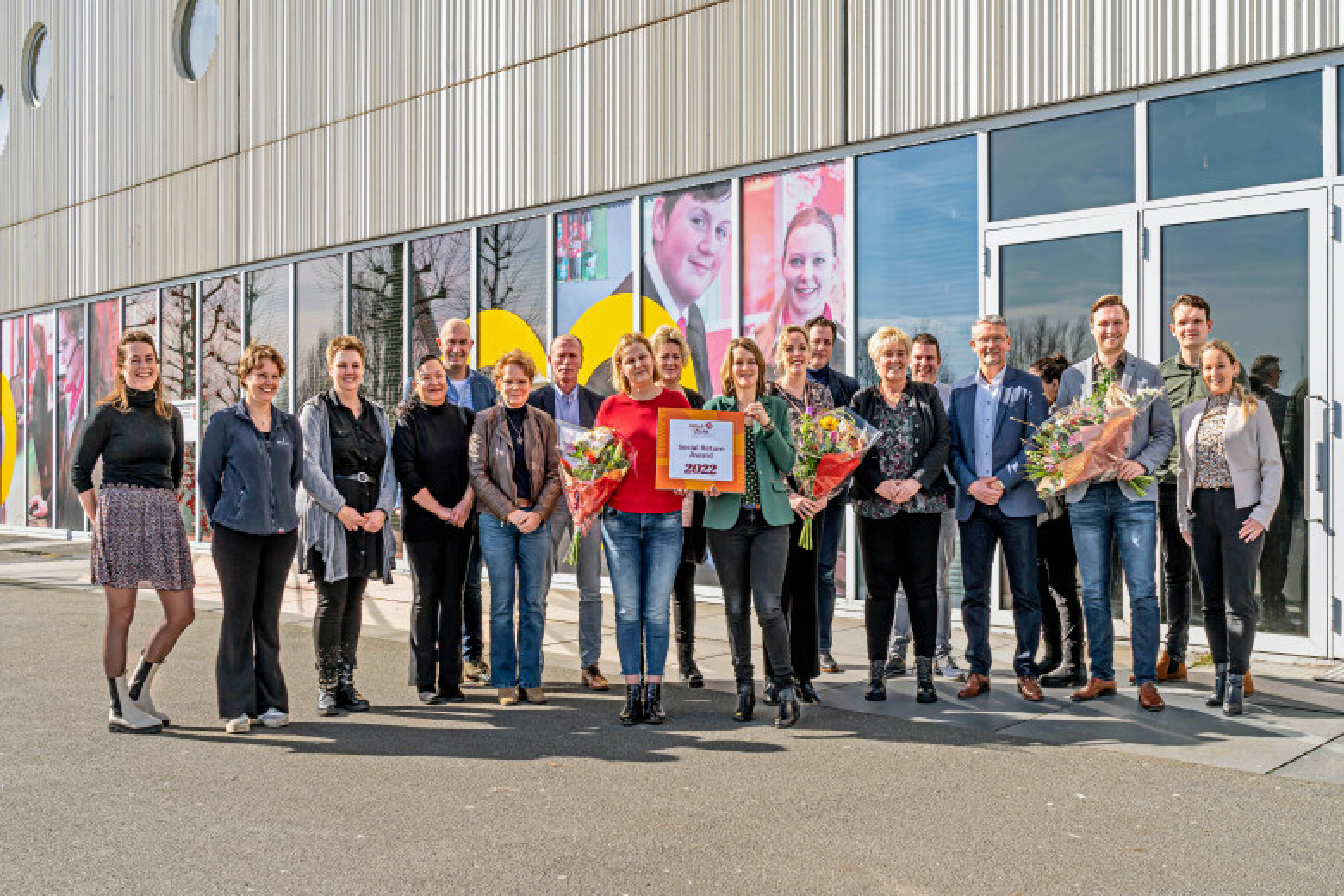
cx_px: 672
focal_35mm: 35
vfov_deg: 37.9
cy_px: 448
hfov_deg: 54.4
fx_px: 1307
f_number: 5.6
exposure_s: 1/1000
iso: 200
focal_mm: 35
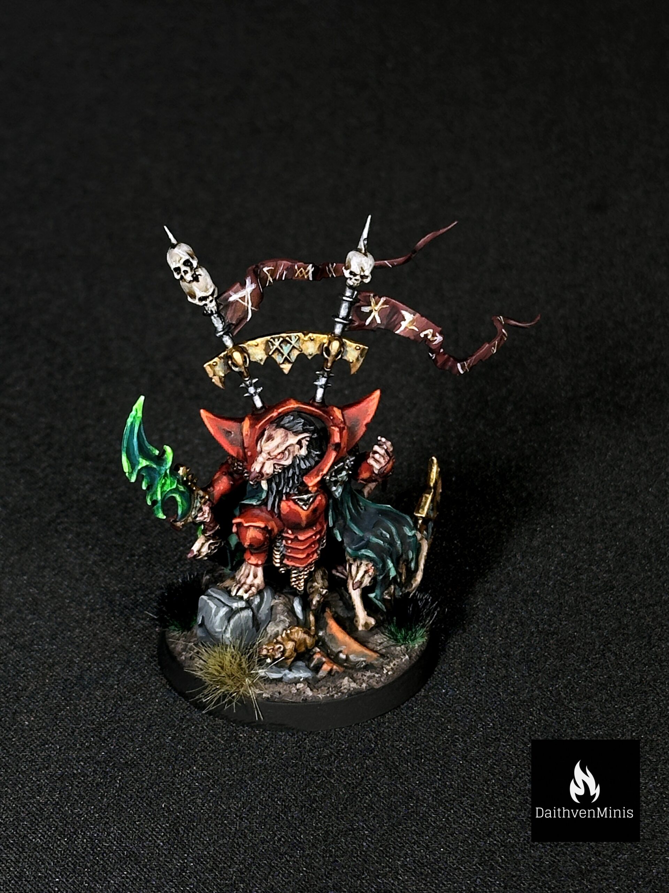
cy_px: 446
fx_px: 2628
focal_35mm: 102
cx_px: 334
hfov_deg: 14.5
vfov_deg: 19.3
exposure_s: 1/100
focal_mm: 6.86
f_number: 1.78
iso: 50
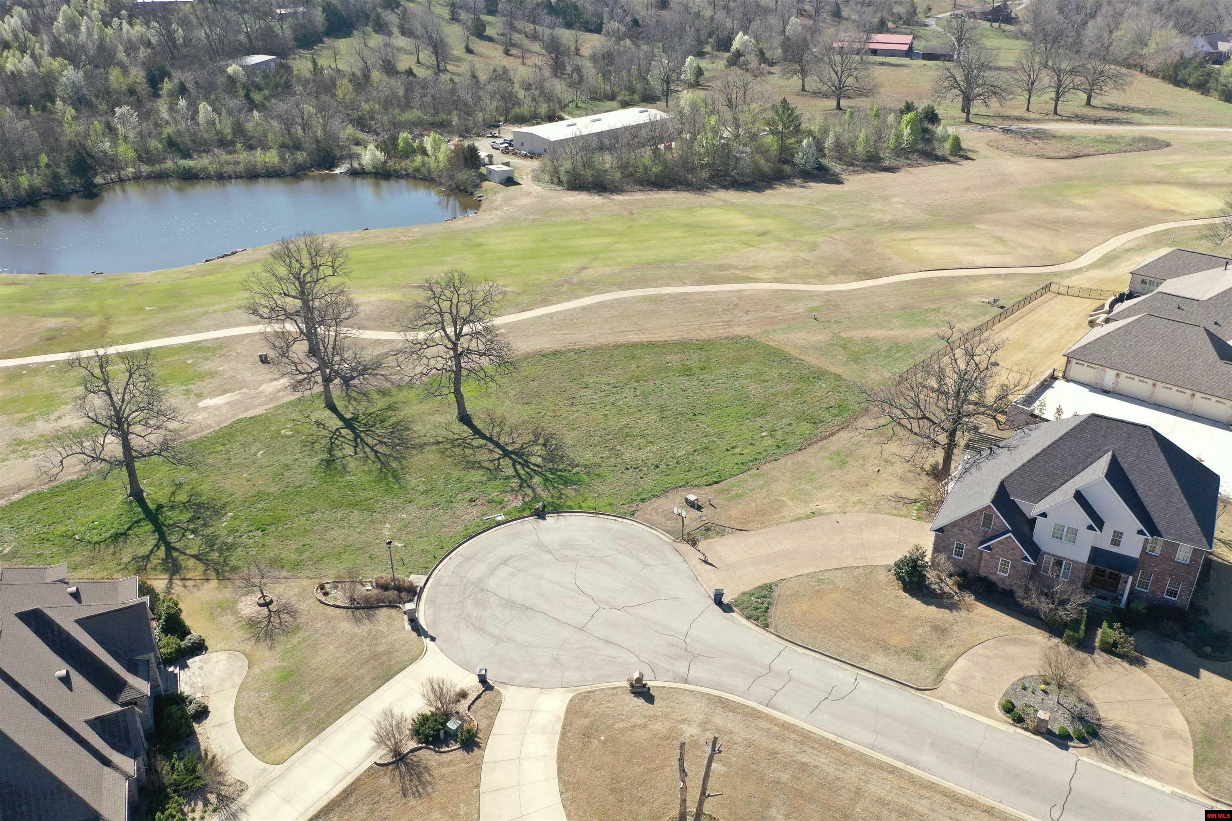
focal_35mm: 28
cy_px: 410
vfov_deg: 46.4
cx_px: 616
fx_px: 958
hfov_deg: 65.5
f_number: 3.2
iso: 100
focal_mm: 10.26
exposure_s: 1/40
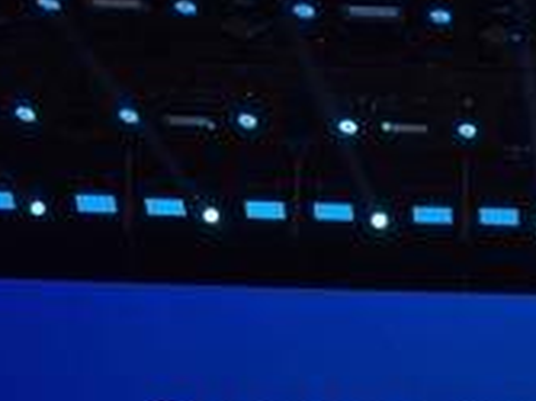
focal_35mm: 77
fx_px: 1191
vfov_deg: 16.9
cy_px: 638
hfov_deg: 23.3
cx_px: 632
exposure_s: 1/128
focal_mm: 5.4
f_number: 1.8
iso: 32
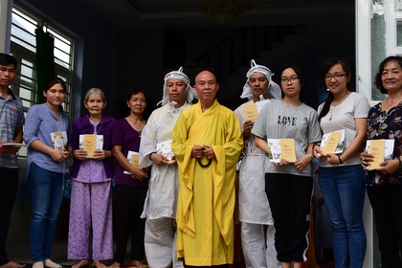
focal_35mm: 48
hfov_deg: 41.0
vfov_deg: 28.1
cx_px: 236
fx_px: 536
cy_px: 132
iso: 400
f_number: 6.3
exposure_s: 1/160
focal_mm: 31
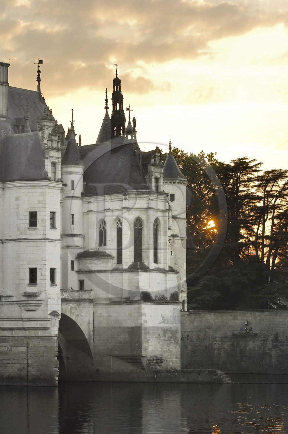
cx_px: 144
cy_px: 217
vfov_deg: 19.5
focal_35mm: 105
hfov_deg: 13.0
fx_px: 1264
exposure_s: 1/160
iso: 100
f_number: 5
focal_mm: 70
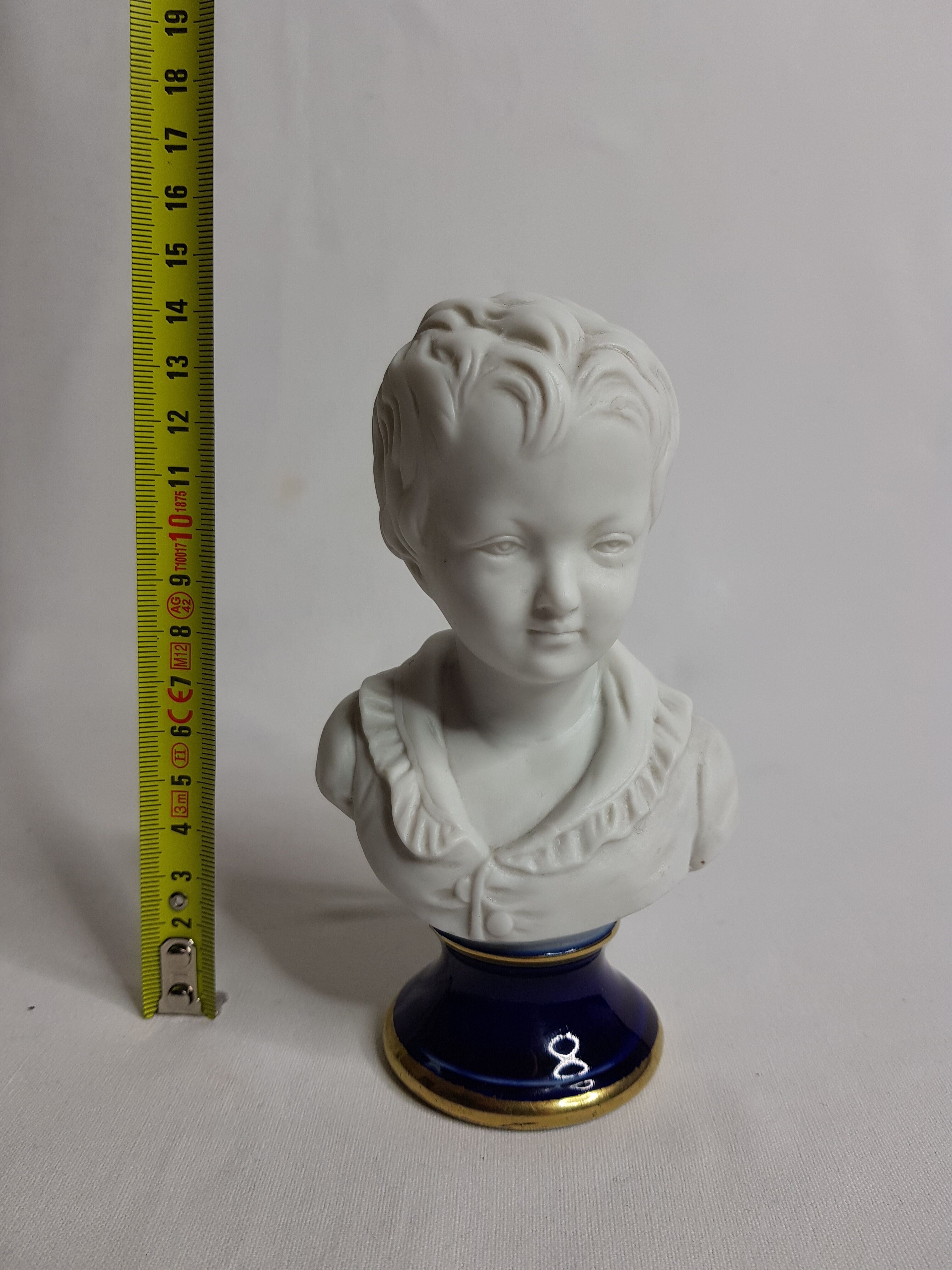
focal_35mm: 26
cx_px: 476
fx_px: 953
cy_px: 635
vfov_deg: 67.3
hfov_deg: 53.1
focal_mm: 4.2
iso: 40
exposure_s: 1/111
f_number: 1.7
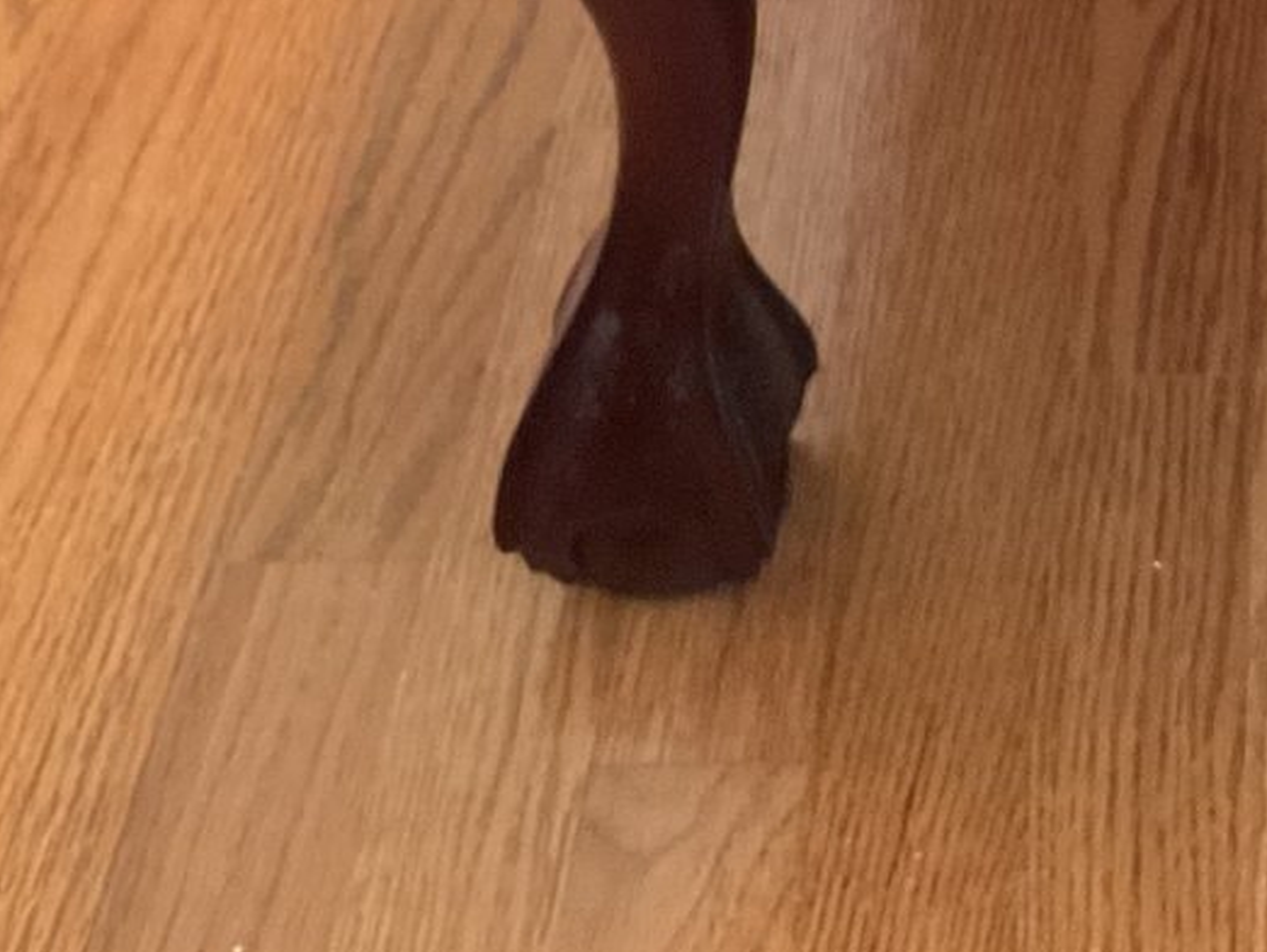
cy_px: -334
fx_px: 3076
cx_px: 1460
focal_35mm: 84
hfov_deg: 21.8
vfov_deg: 16.5
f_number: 1.8
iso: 400
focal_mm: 3
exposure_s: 1/30
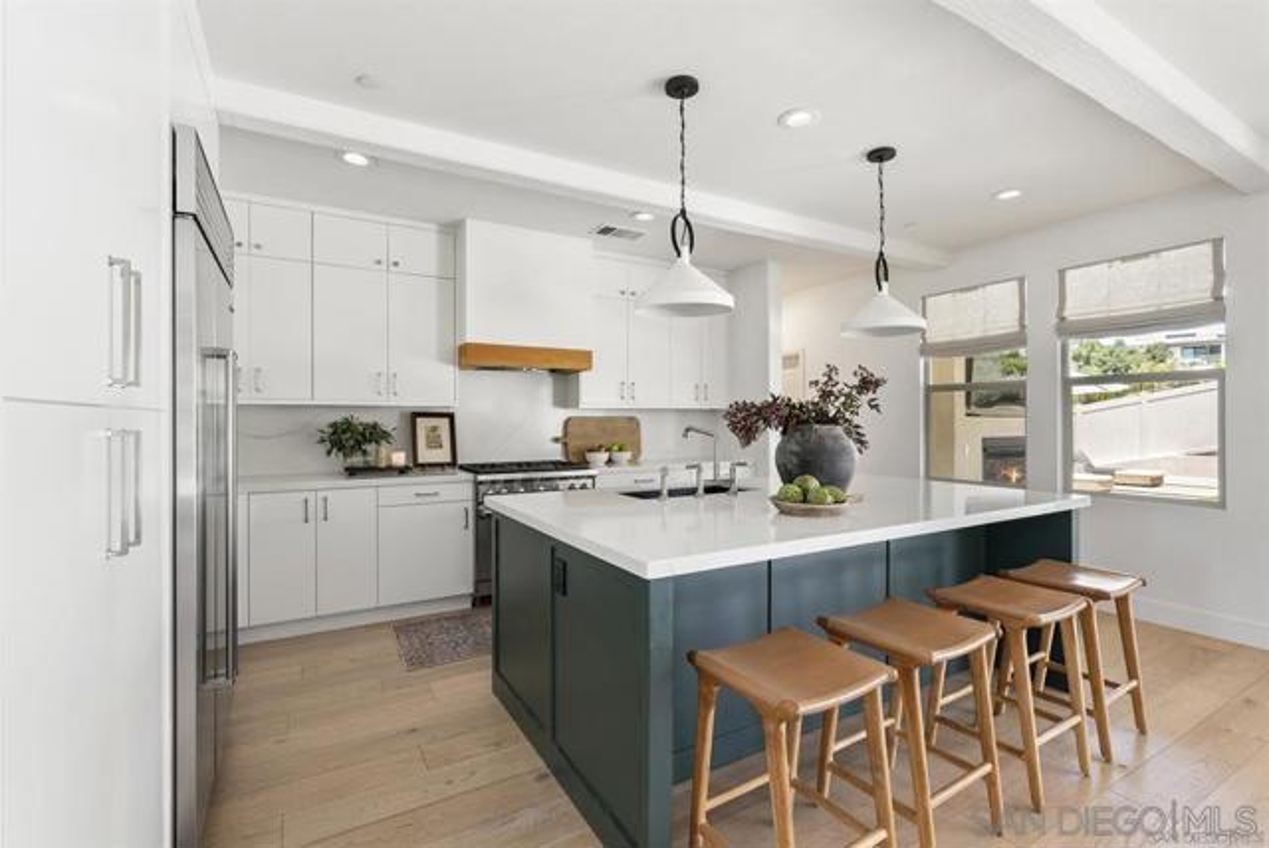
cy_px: 424
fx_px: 564
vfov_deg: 73.9
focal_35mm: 16
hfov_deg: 96.7
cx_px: 634
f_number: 8
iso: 500
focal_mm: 16
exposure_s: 1/6
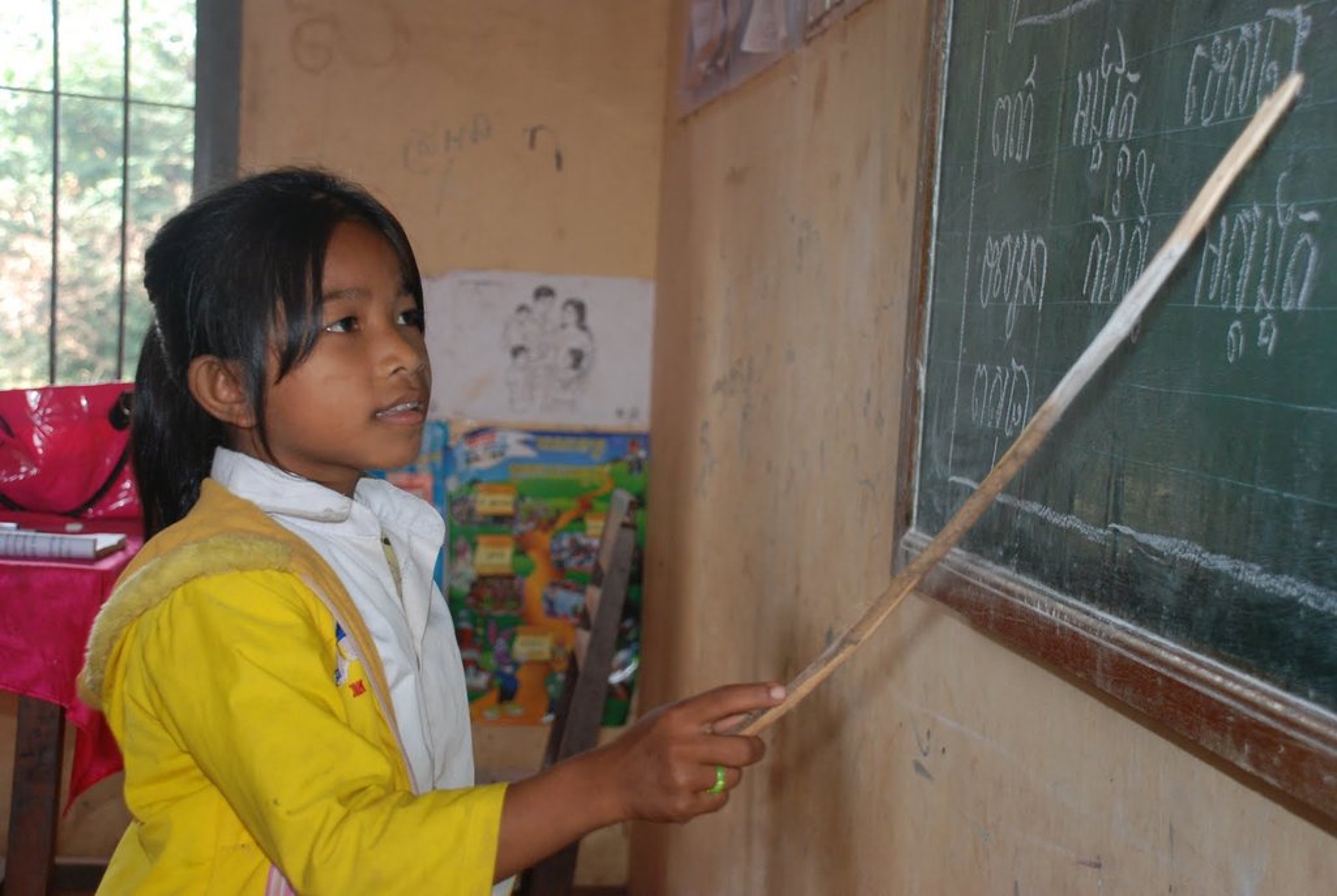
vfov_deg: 23.9
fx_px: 2121
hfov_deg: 35.0
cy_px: 448
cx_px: 668
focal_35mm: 57
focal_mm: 38
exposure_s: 1/60
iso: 500
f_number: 4.5
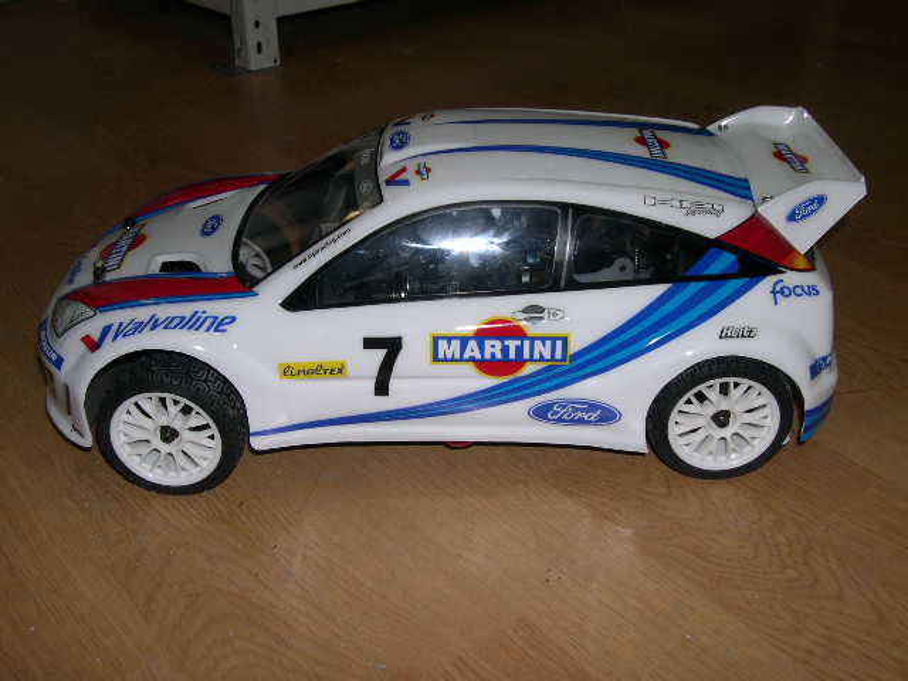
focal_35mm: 38
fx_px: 997
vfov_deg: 37.7
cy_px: 340
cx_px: 454
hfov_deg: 49.0
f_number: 7.6
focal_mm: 8
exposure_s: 1/30
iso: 100
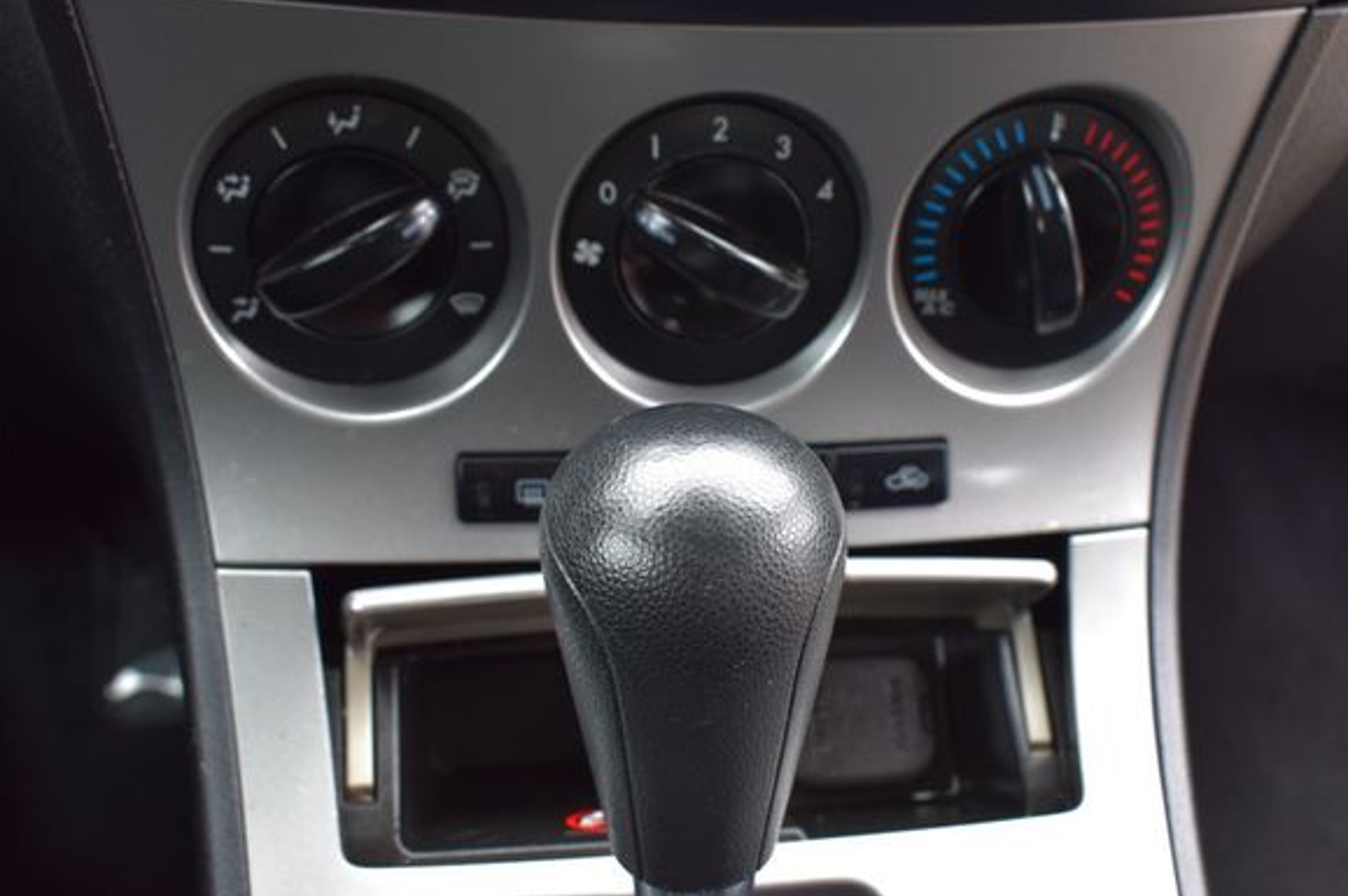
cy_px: 453
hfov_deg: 46.8
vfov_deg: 32.1
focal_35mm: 42
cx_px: 742
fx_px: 1554
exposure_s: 1/25
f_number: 7.1
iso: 400
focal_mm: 25
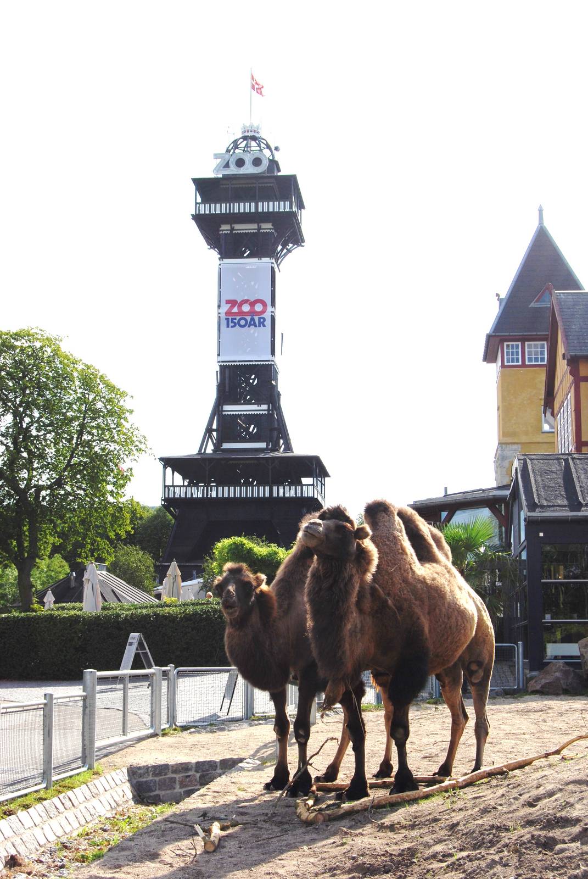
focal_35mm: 57
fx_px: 1392
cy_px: 440
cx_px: 294
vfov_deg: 35.0
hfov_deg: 23.8
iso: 100
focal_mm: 38
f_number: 10
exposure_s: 1/400
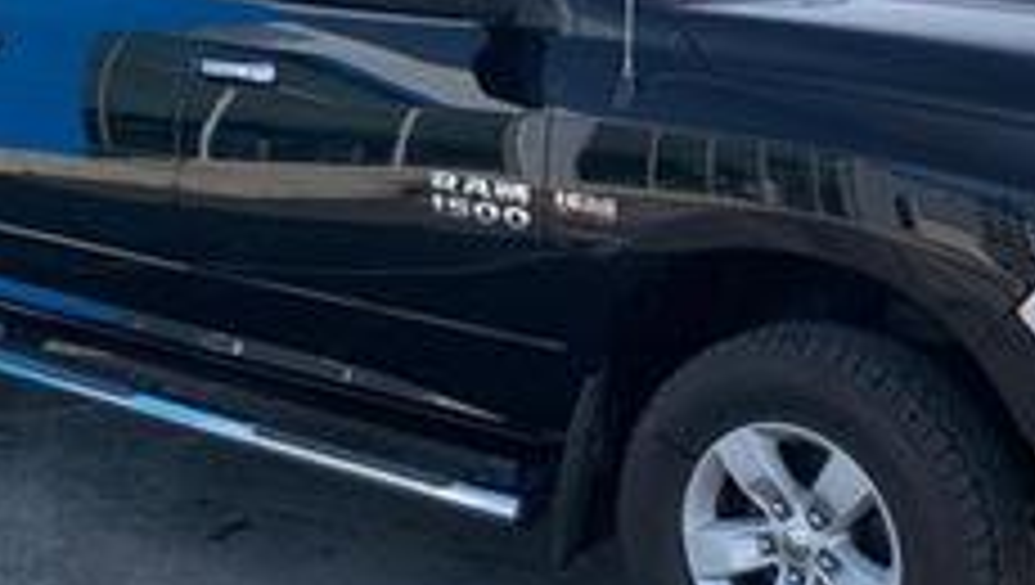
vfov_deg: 19.5
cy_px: 306
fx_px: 1704
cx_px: 621
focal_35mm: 62
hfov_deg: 33.7
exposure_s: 1/1250
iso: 25
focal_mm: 4.25
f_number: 1.8
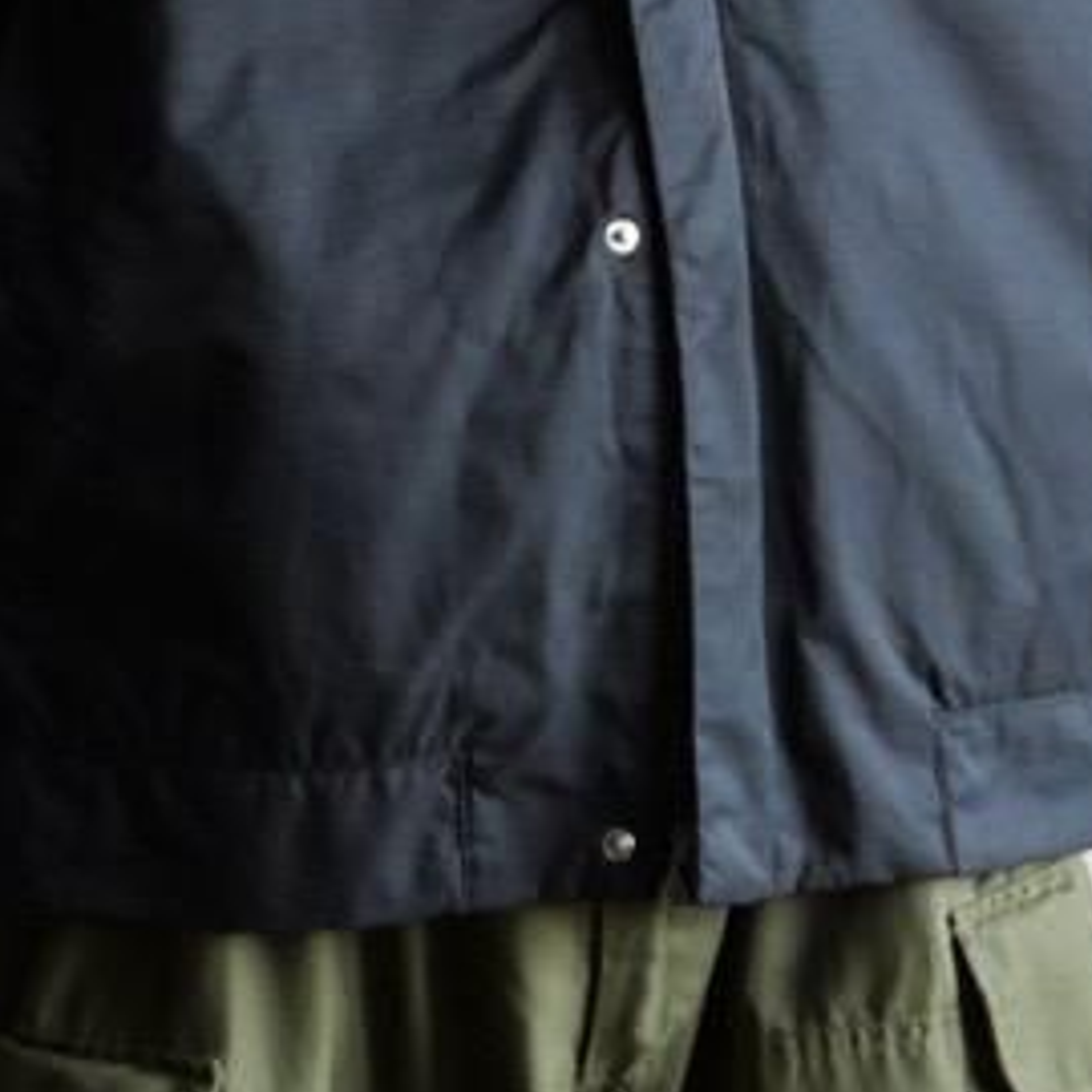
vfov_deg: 6.8
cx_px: 506
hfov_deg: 6.8
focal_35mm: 257
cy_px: 67
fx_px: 9172
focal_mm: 46
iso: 2000
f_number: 3.9
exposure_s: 1/100
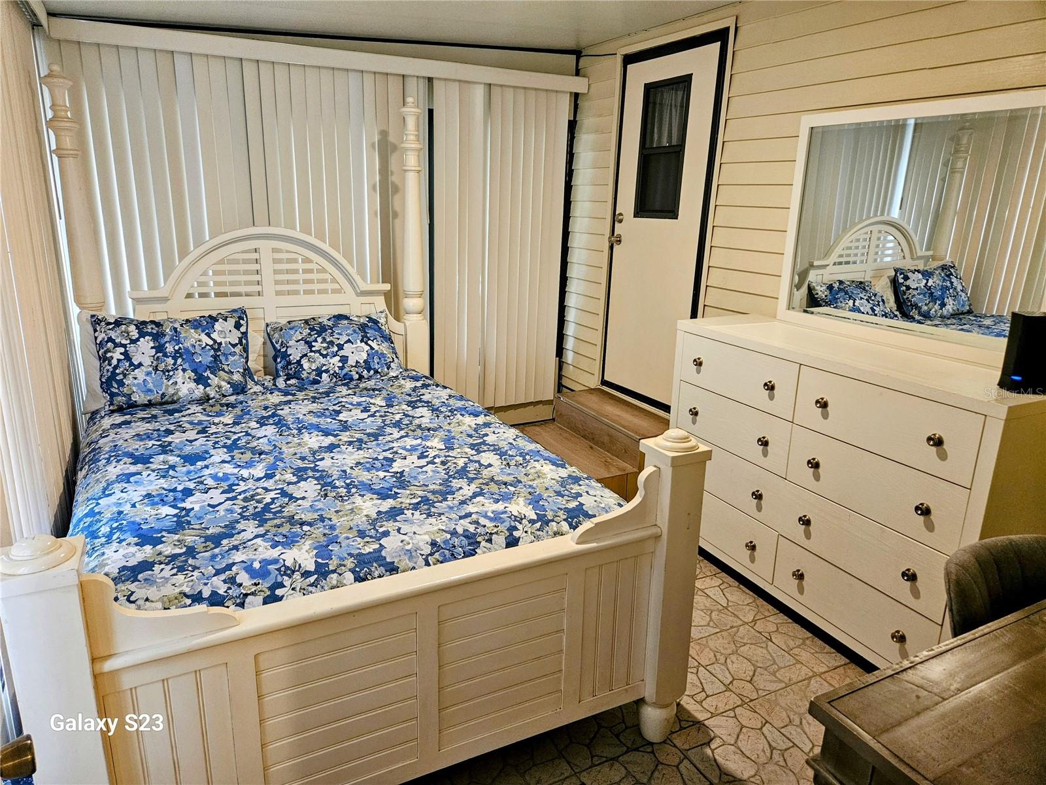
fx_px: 695
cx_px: 523
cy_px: 392
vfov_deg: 58.9
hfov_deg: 73.9
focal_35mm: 23
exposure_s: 1/120
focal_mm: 5.4
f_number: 1.8
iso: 640
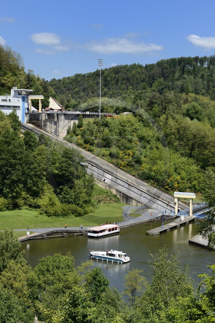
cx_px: 108
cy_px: 162
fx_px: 628
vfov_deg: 28.9
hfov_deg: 19.4
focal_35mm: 70
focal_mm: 70
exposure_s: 1/400
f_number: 10
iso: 200
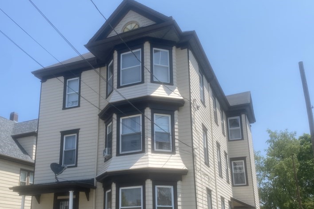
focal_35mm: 39
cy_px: 136
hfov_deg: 49.3
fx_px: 340
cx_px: 128
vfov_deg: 33.9
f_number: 1.8
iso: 32
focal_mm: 4.25
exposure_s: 1/3040
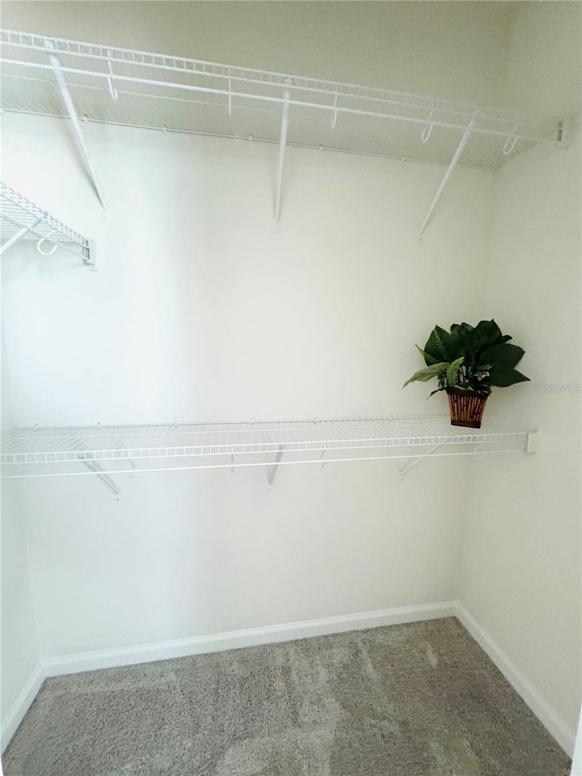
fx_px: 314
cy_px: 388
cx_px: 291
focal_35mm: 14
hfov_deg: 85.7
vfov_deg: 102.1
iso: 640
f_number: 2.2
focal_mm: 2.22
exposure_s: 1/60
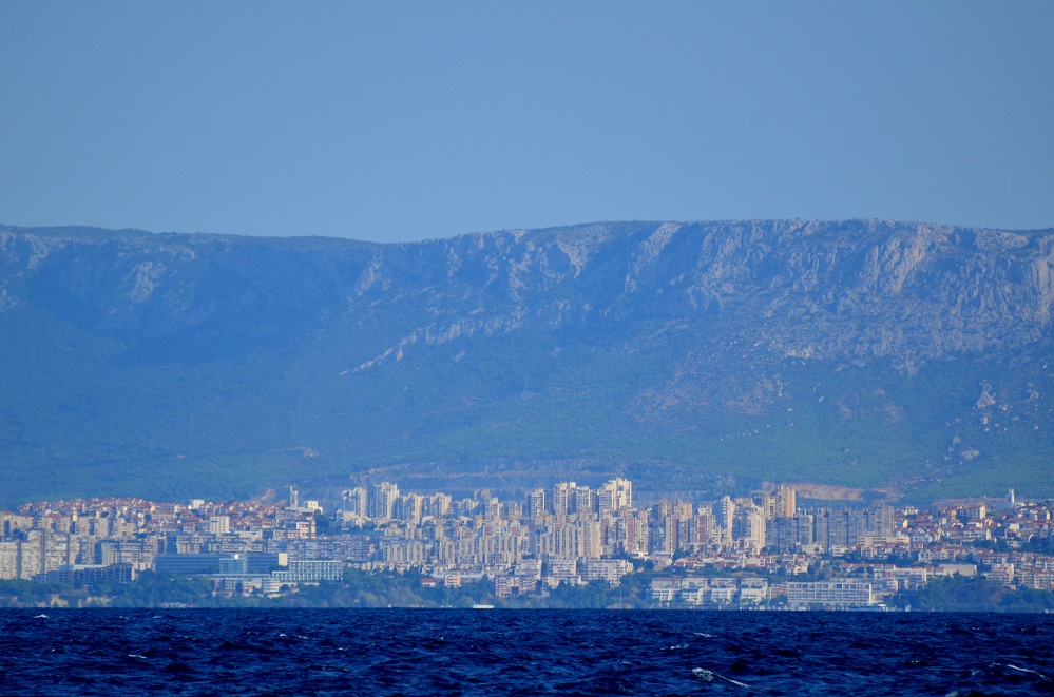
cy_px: 348
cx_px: 527
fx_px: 13144
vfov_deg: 3.0
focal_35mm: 450
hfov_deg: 4.6
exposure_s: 1/1600
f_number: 5.6
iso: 400
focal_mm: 300
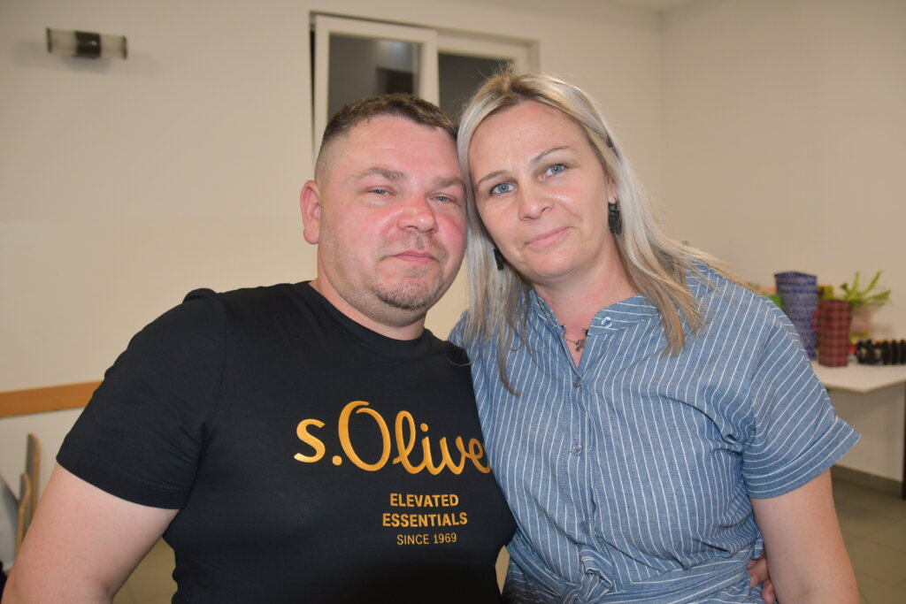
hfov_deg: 60.3
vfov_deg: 42.3
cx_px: 453
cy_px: 302
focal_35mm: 31
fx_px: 780
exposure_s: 1/60
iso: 720
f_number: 3.5
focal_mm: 21
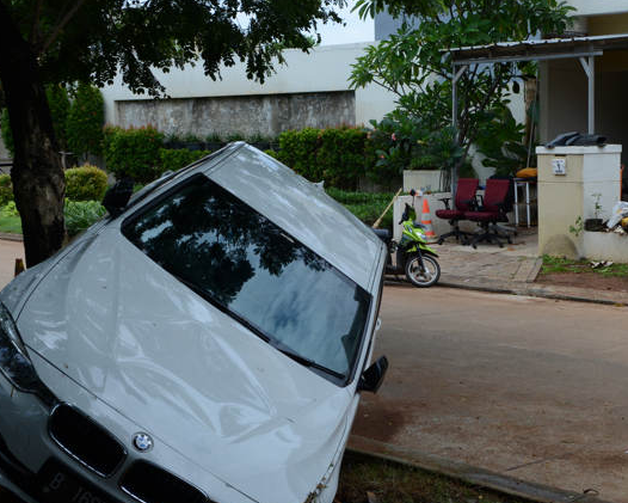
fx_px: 1190
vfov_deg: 23.8
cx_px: 412
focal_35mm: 64
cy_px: 270
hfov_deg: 29.4
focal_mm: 35
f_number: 8
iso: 500
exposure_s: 1/640
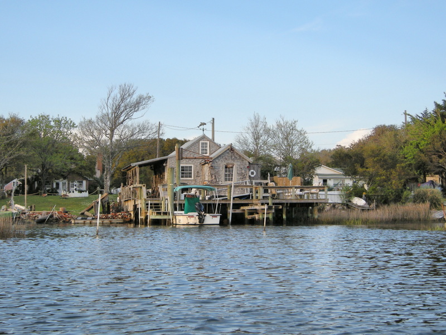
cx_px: 223
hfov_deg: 32.2
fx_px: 773
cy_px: 168
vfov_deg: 24.4
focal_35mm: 60
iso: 64
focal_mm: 12.9
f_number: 3.9
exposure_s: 1/117
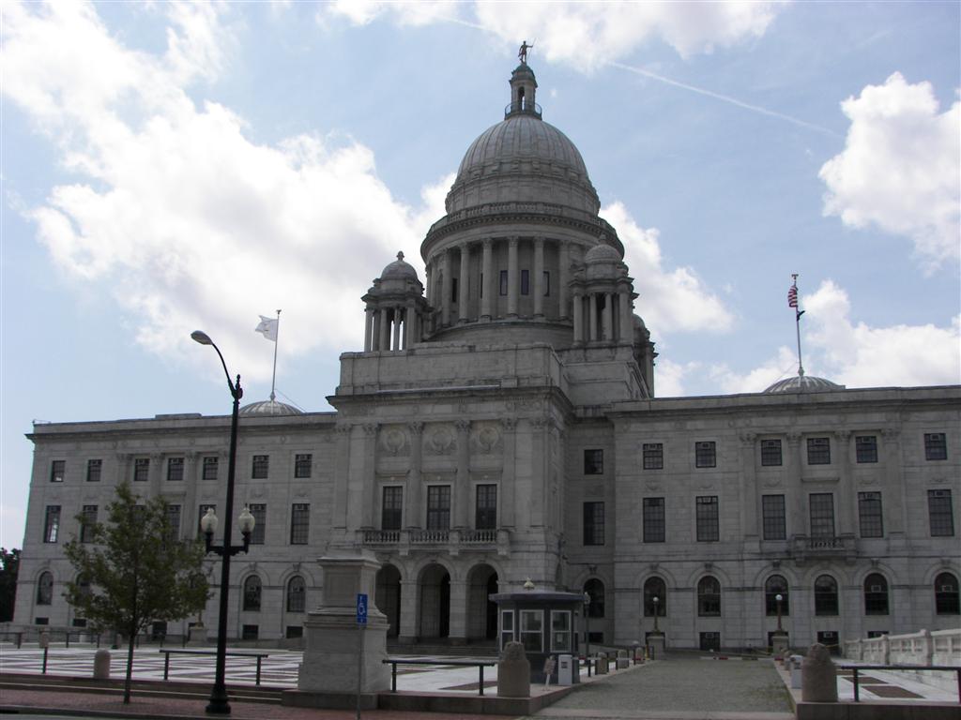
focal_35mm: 36
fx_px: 999
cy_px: 360
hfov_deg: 51.4
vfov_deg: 39.7
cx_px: 480
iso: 64
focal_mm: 6
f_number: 5.6
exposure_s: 1/640
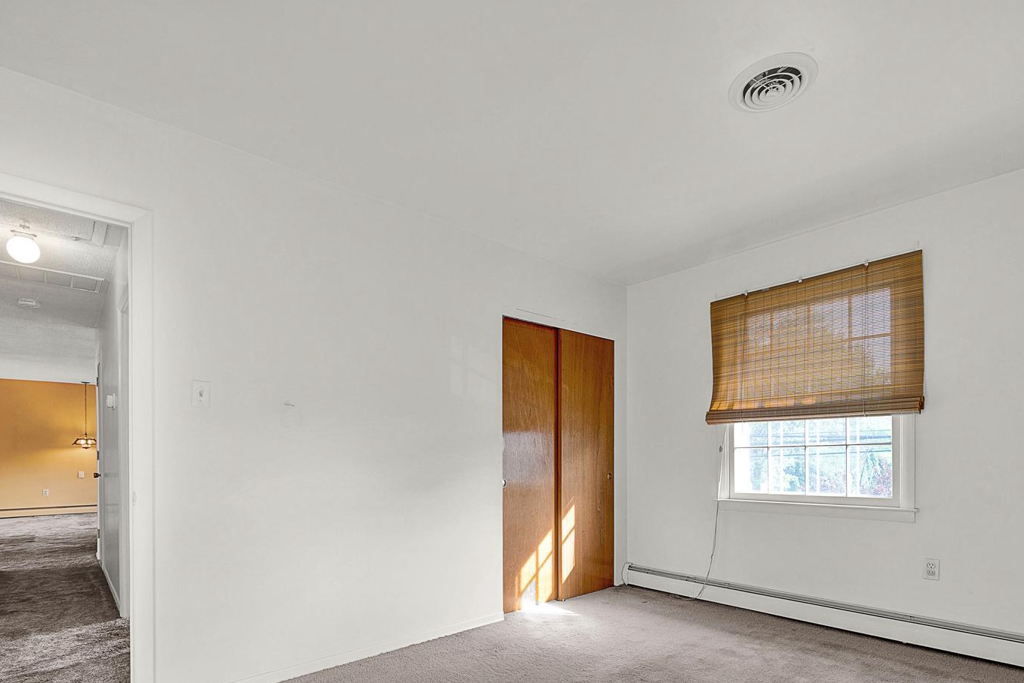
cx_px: 531
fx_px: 512
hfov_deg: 90.0
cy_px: 455
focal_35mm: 18
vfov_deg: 65.6
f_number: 5.6
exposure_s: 1/10
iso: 200
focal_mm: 12
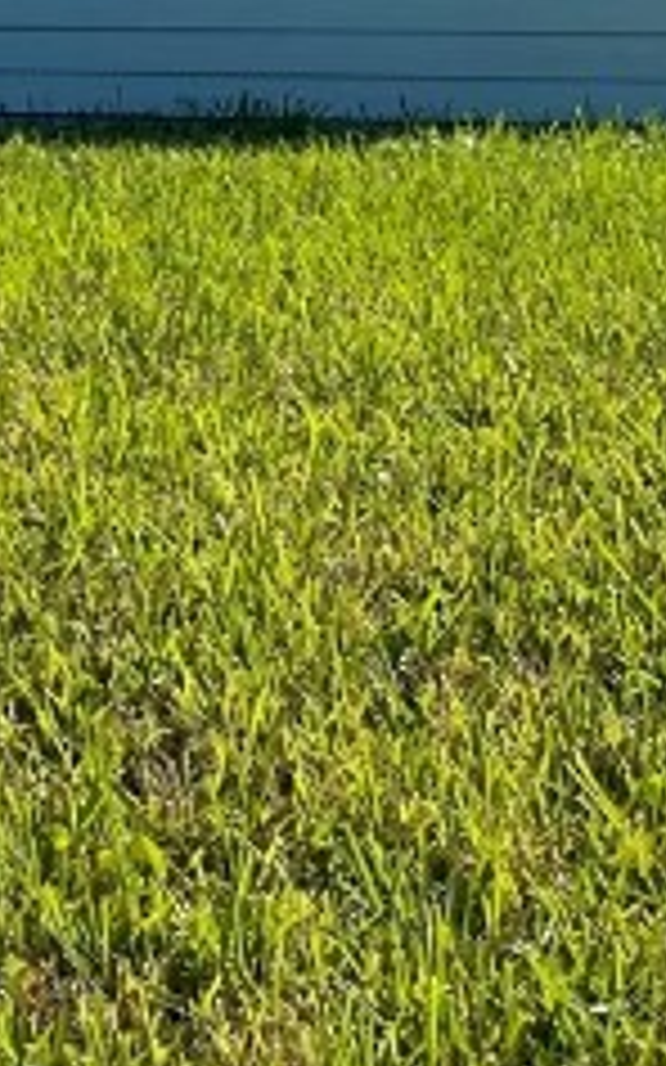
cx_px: -1166
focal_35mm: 119
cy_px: -364
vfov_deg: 16.5
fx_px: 3458
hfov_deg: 9.3
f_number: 1.6
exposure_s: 1/5917
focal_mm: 5.1
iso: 32
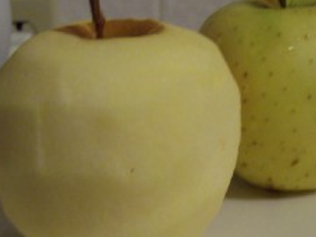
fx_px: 593
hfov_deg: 29.8
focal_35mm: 65
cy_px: 154
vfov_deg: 22.5
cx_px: 169
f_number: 2.8
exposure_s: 1/10
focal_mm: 5.6
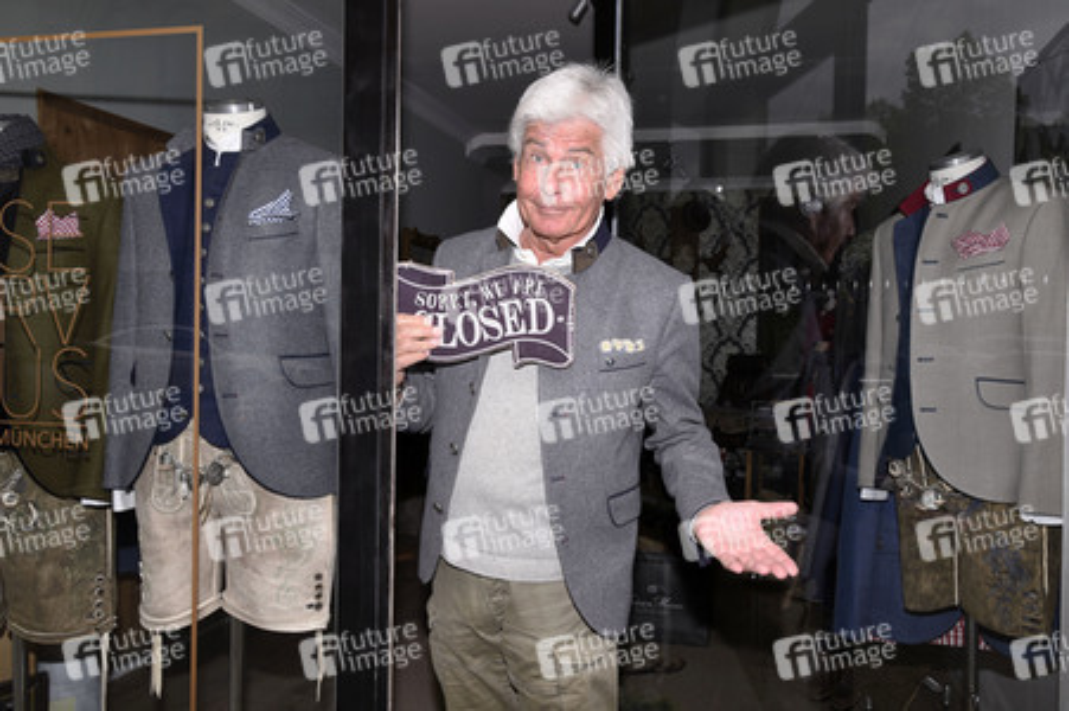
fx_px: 950
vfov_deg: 41.1
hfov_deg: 58.8
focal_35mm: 32
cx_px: 534
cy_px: 356
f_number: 11
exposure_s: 1/160
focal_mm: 32
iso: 160
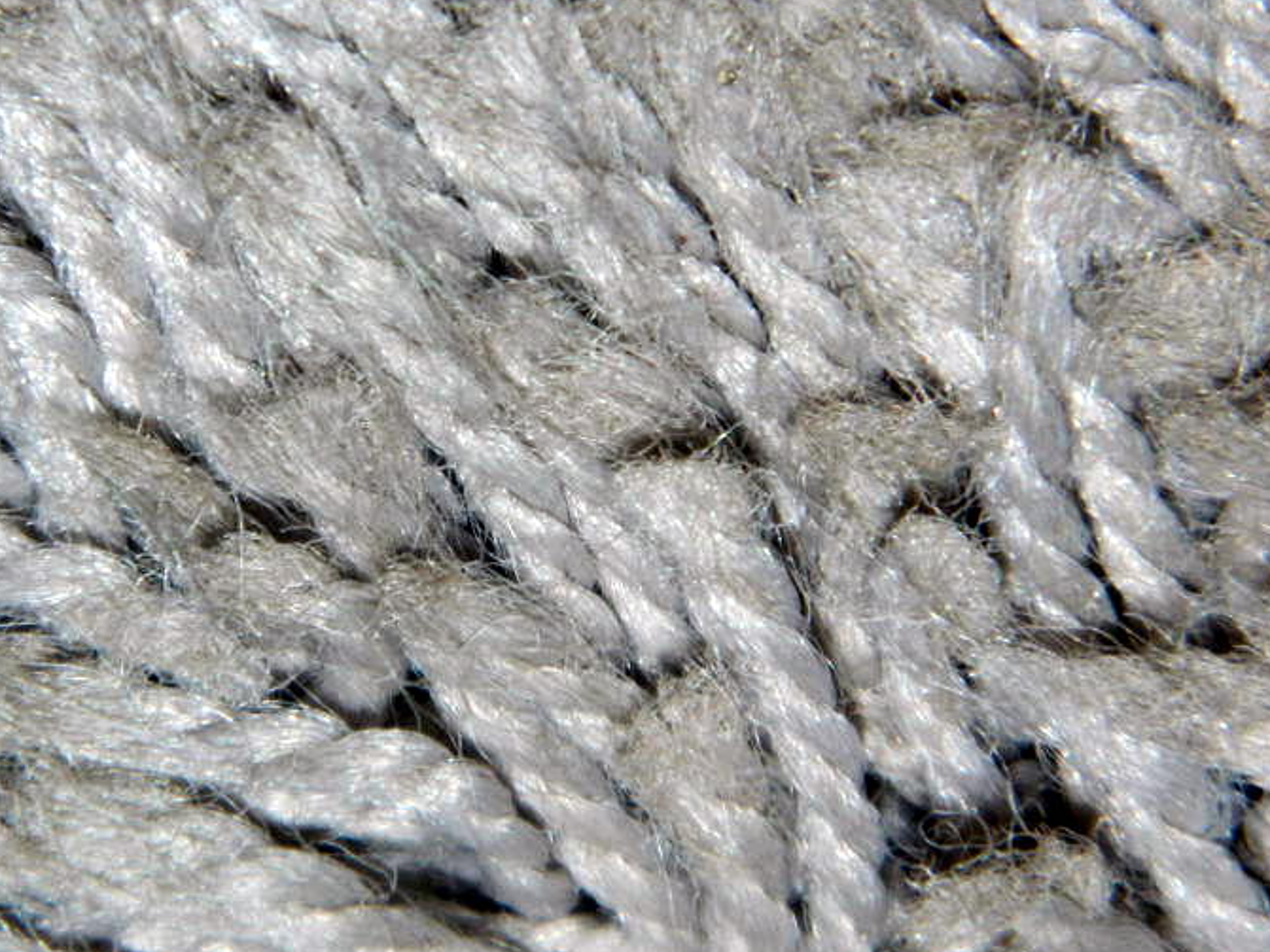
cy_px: 326
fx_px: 7226
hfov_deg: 10.0
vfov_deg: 7.5
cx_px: 536
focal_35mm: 197
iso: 200
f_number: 13.4
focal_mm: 23.2
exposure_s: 1/30
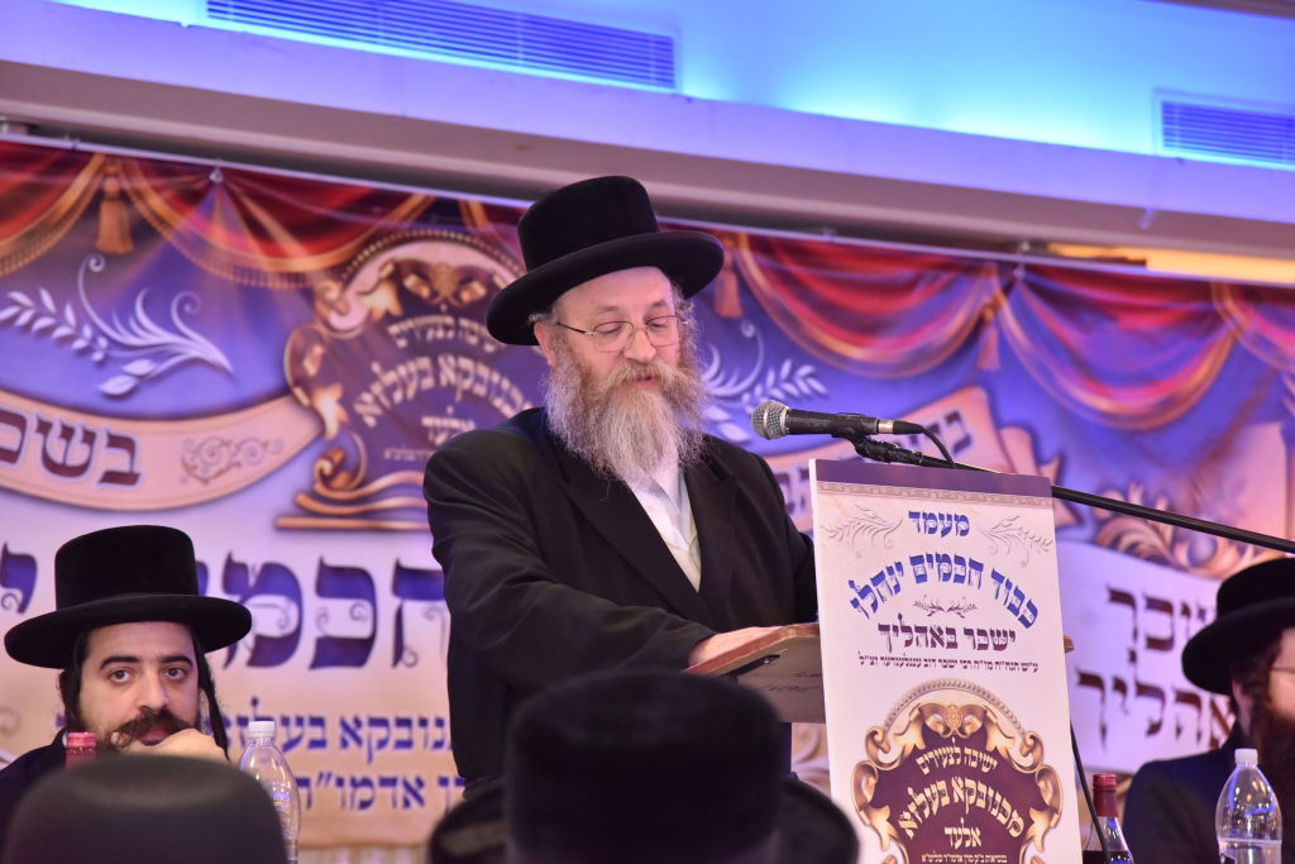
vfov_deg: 11.4
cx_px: 648
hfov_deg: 17.1
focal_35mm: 120
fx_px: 4317
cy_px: 432
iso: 2000
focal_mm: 120
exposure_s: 1/160
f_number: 4.5
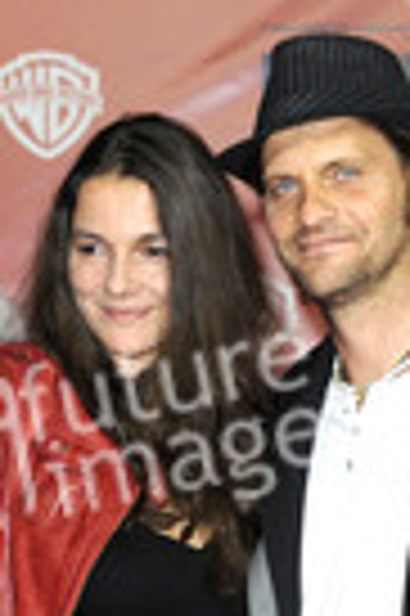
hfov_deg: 7.6
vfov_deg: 11.2
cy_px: 665
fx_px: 3100
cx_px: 225
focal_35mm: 181
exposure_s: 1/160
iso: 640
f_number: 5.6
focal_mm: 62
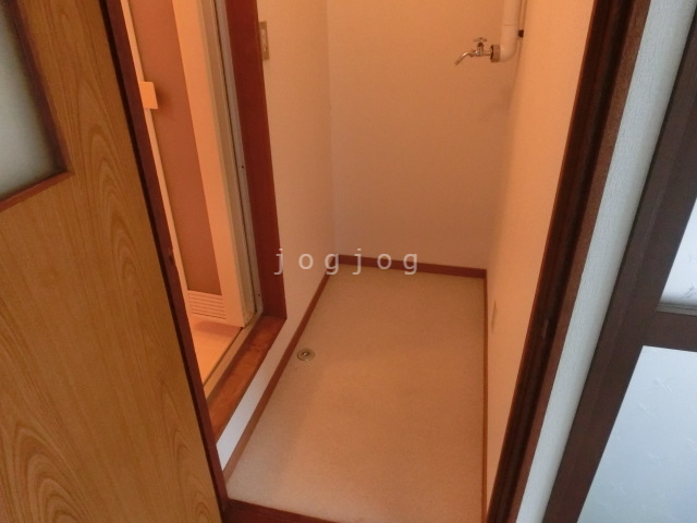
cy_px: 262
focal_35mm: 24
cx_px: 348
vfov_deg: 56.8
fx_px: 483
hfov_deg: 71.6
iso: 800
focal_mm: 4.24
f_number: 3
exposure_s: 1/125
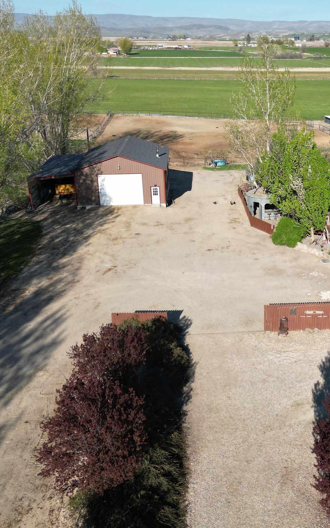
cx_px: 258
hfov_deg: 30.6
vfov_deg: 48.1
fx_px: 590
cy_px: 228
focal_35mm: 41
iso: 110
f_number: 1.7
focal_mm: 6.72
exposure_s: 1/2500
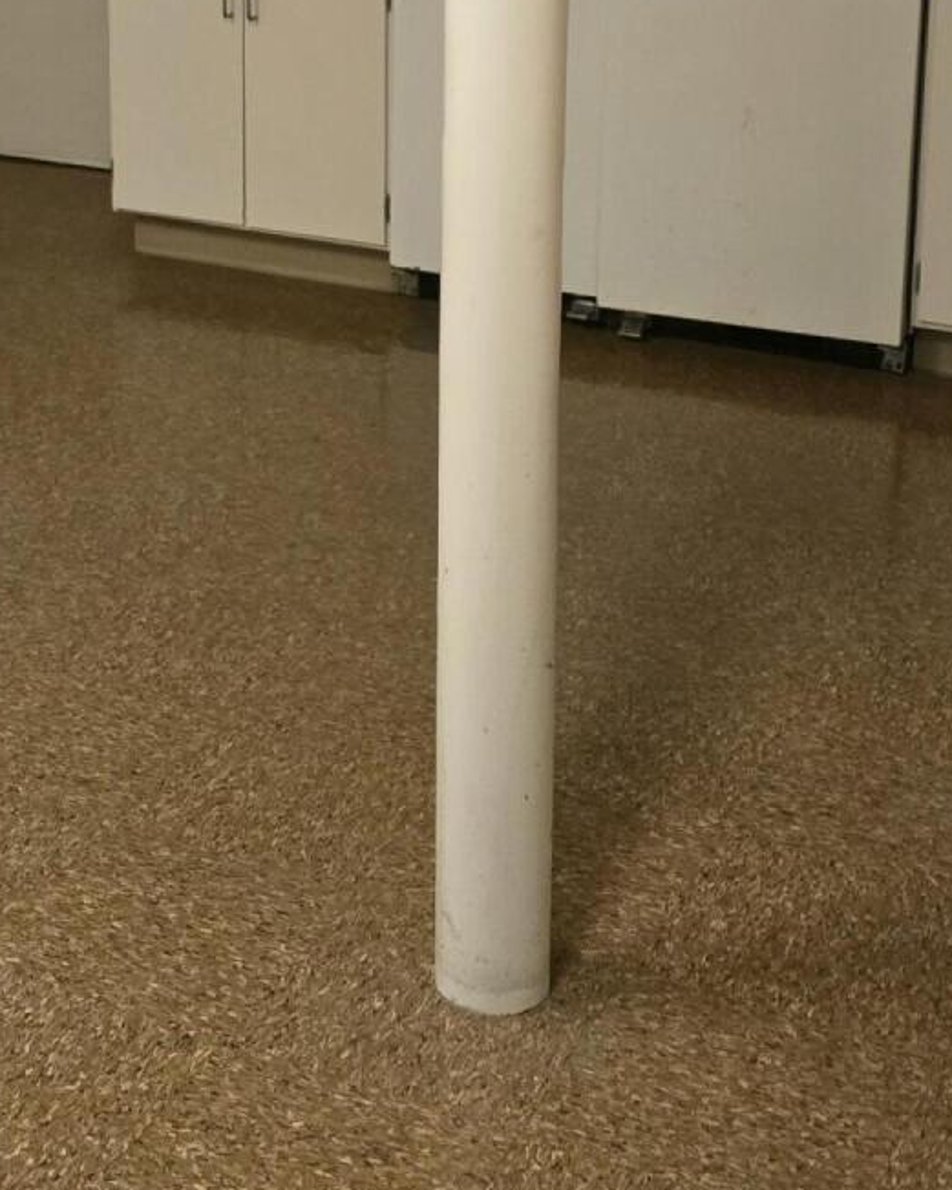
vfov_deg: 26.6
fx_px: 2430
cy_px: 135
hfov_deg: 22.0
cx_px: 241
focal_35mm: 69
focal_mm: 6.3
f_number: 1.7
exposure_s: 1/60
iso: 1000
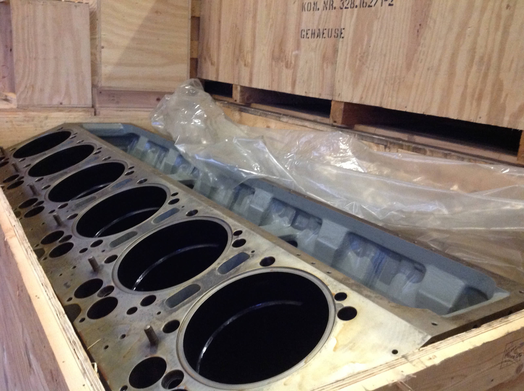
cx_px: 262
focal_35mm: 35
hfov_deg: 52.7
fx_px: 529
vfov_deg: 40.6
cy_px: 196
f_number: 2.4
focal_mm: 4.28
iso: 500
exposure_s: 1/17
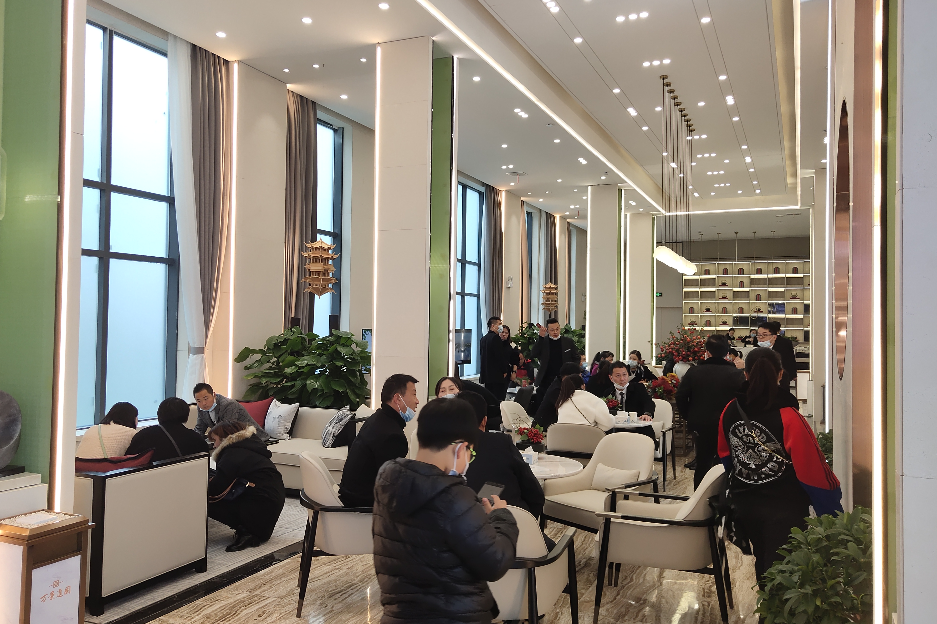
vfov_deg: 41.1
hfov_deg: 58.7
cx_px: 461
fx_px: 833
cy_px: 311
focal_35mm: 32
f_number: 1.8
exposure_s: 1/100
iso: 53
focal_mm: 4.35
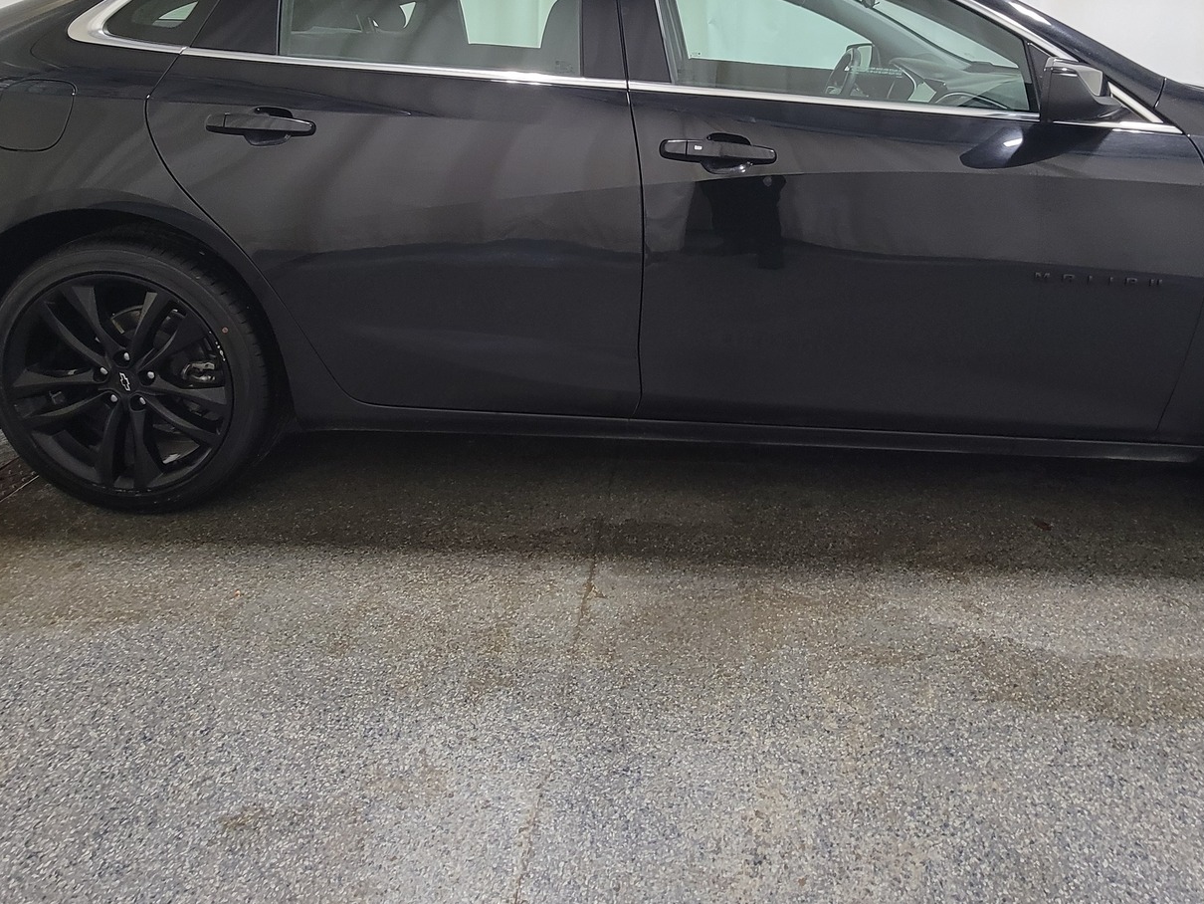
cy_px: 159
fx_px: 765
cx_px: 677
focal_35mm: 22
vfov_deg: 56.0
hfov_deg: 76.0
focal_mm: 2.2
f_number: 2.2
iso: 160
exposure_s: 1/60
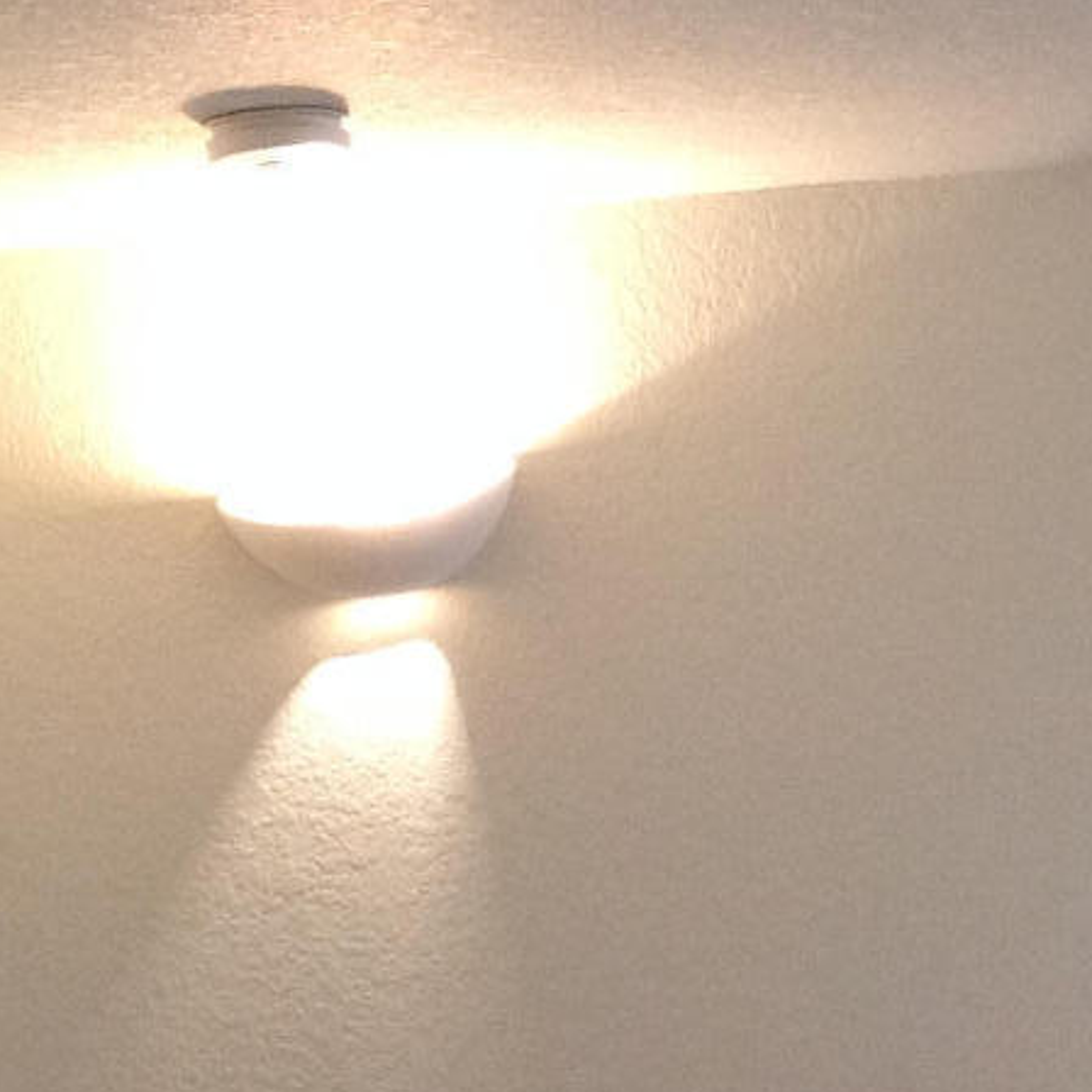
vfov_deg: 12.6
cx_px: 1228
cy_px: 898
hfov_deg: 12.4
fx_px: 4925
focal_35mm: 138
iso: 125
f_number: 2.4
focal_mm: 4.28
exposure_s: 1/17
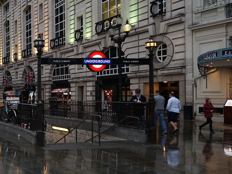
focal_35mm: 43
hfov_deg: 39.3
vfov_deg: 33.5
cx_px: 5
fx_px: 288
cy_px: 97
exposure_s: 1/60
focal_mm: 22
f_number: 4
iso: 800
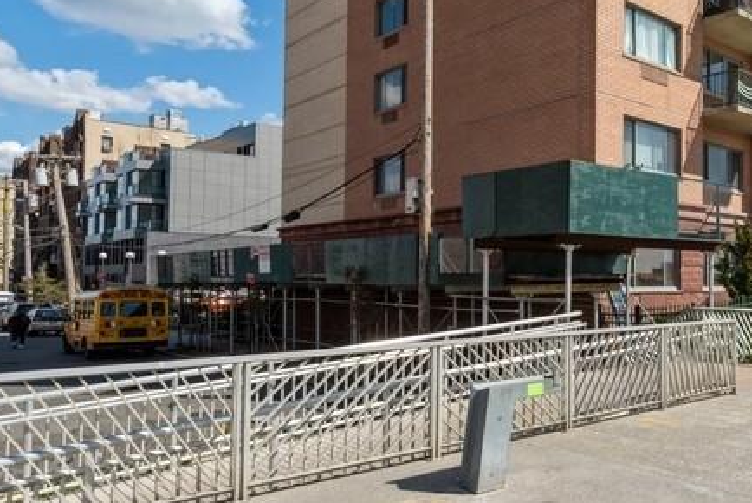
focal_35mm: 29
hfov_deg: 54.9
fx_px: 606
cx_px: 684
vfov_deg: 40.1
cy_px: 12
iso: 400
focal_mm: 14
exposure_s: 1/800
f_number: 11
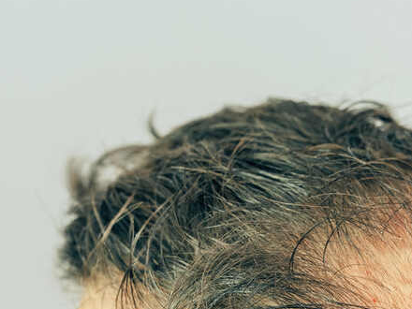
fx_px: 1821
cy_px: 291
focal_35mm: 153
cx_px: 445
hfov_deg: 12.7
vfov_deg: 9.6
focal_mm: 70
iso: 500
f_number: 5
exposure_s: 1/50
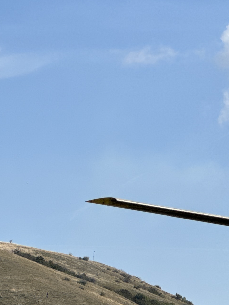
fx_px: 2135
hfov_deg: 6.1
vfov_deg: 8.2
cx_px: -82
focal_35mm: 242
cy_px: 255
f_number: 2.8
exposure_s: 1/1064
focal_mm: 9
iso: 25
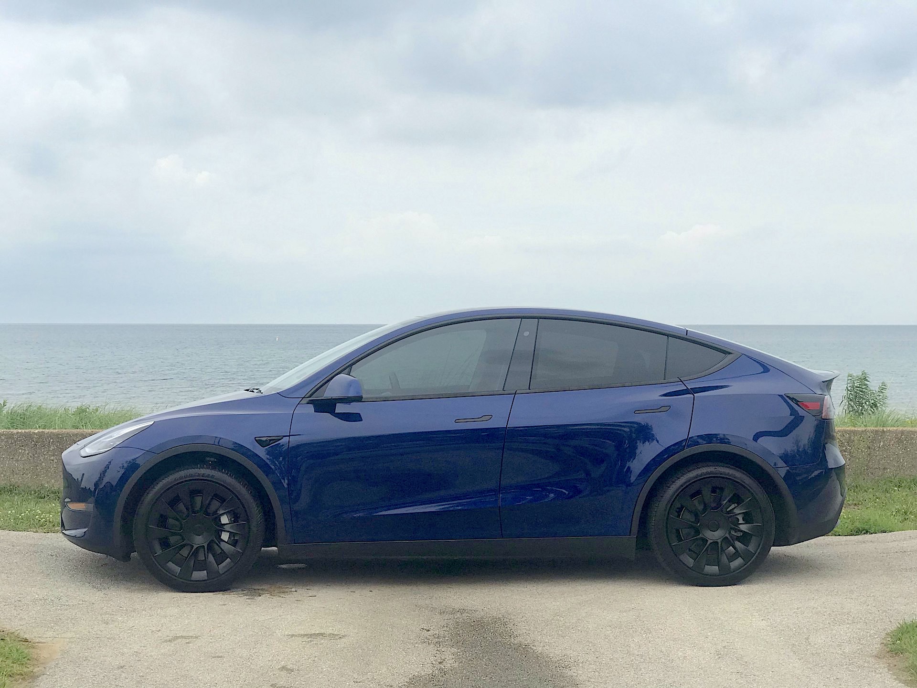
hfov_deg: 33.8
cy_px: 344
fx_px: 1510
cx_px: 458
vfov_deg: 25.7
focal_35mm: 57
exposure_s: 1/833
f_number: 2.8
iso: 20
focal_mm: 6.6
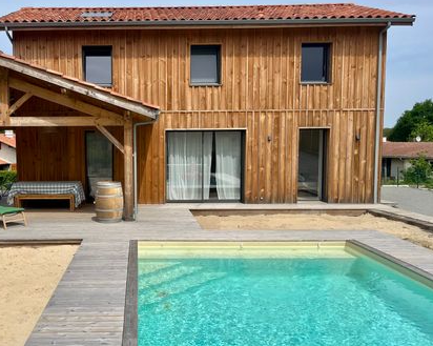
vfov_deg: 40.1
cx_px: 138
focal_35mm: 37
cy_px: 181
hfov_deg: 48.1
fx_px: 474
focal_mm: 5.1
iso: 50
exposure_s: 1/5848
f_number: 1.6
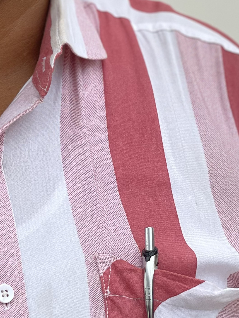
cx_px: -28
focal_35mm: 149
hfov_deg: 9.8
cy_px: 21
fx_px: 1372
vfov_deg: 13.1
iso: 32
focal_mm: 6
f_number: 2
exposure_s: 1/872
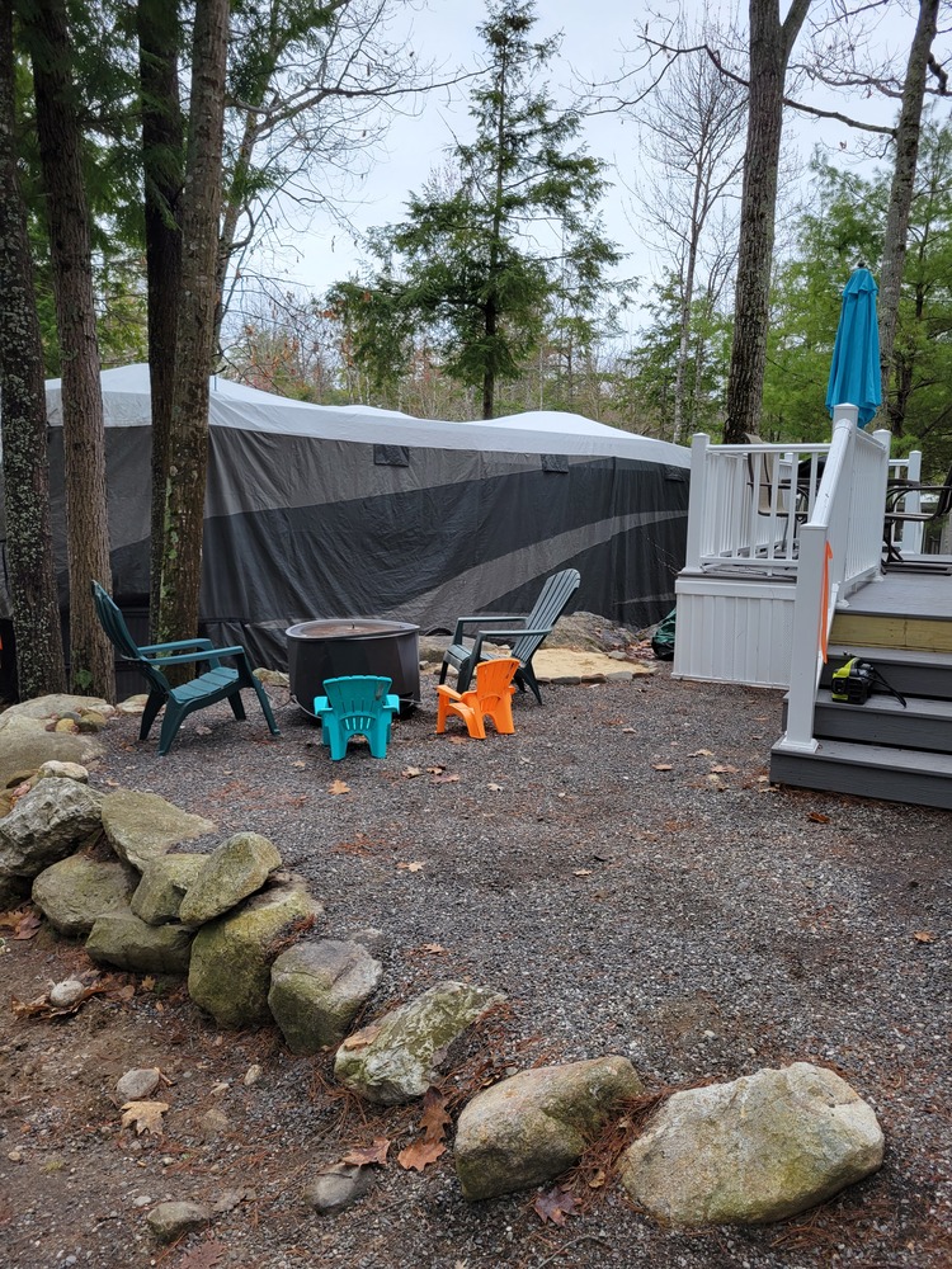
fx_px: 953
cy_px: 634
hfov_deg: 53.1
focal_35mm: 26
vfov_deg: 67.3
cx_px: 476
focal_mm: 5.4
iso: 40
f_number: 1.8
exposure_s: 1/866
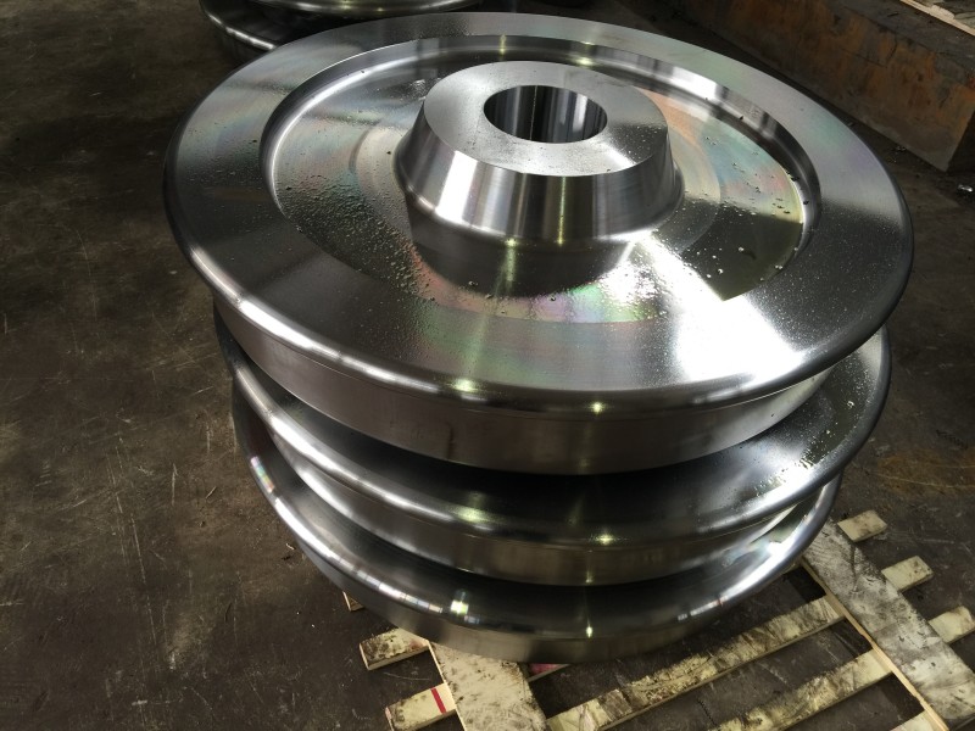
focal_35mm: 29
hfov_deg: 61.7
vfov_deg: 48.2
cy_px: 366
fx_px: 817
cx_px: 488
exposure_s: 1/33
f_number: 2.2
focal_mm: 4.15
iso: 32
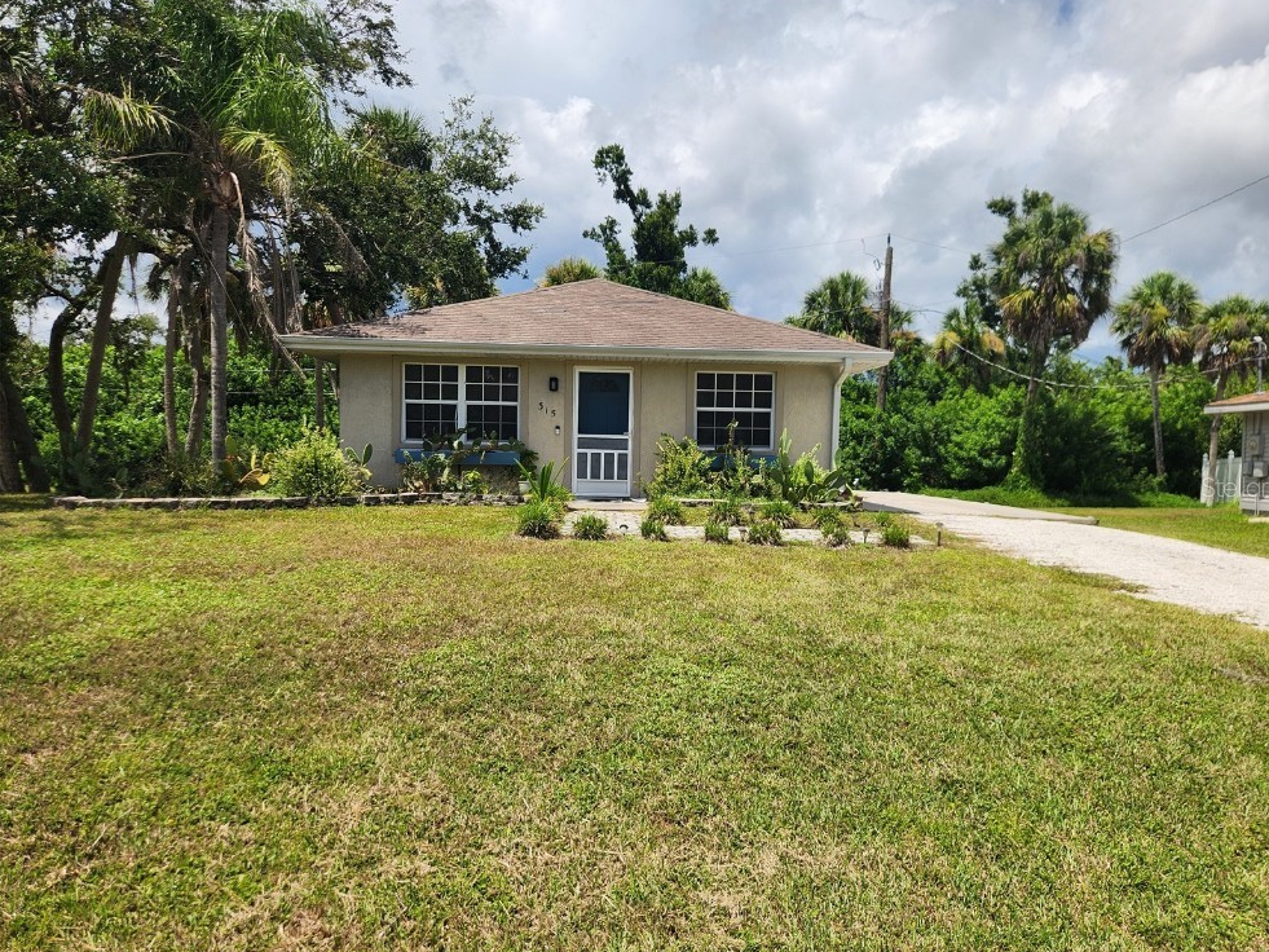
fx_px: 880
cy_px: 486
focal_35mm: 24
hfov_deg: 71.6
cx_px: 661
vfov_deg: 56.8
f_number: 1.8
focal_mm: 5.4
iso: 20
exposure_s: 1/2782
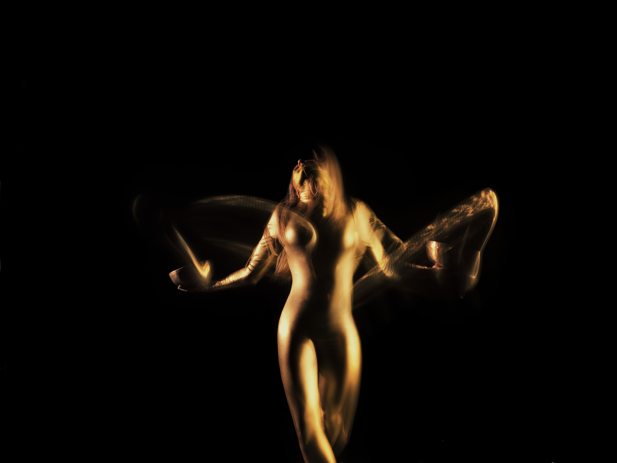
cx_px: 308
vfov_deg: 30.3
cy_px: 232
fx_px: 856
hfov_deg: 39.7
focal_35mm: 48
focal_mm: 60.7
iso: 800
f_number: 14
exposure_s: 2
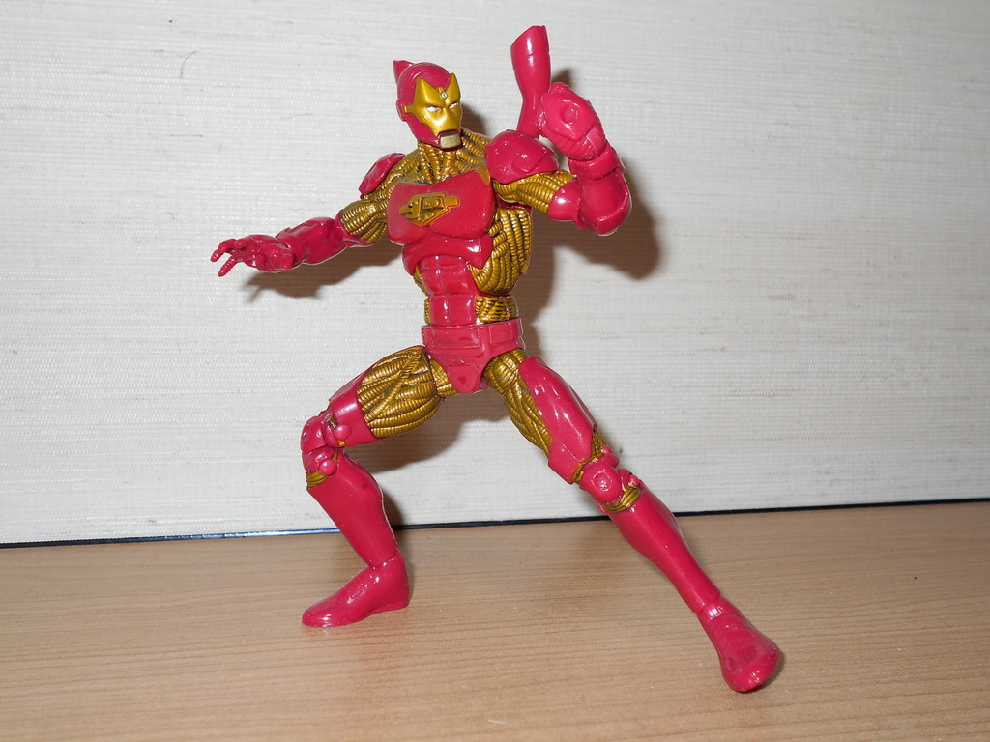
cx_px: 495
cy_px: 371
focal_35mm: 32
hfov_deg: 56.8
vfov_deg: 44.2
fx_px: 915
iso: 80
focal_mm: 5.8
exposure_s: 1/25
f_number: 3.6
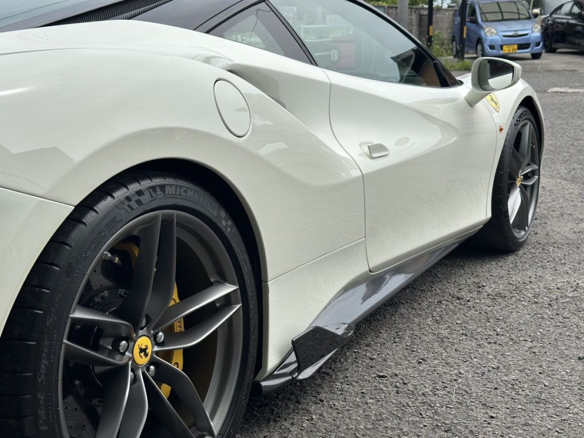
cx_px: 292
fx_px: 810
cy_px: 219
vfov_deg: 30.3
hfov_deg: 39.7
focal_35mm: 48
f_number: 1.78
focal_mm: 6.86
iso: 64
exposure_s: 1/2597
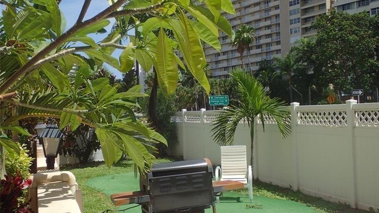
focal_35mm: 47
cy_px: 116
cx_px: 190
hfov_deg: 43.7
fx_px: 473
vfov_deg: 25.5
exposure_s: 1/800
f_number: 4
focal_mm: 7.86
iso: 100
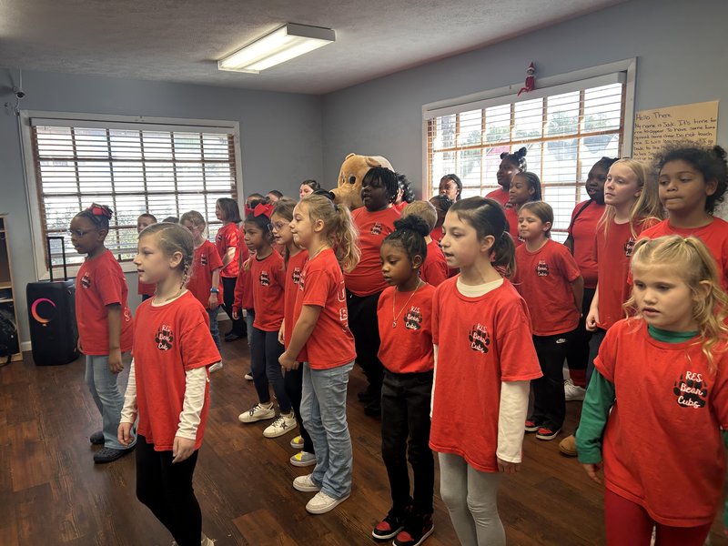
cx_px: 364
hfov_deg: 67.3
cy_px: 273
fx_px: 547
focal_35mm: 26
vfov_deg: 53.1
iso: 40
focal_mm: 5.7
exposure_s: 1/120
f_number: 1.5
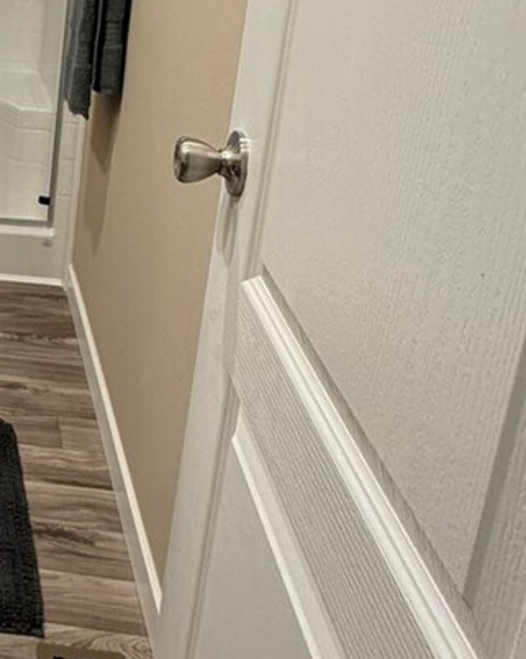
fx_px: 955
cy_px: 97
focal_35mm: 49
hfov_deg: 25.2
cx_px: -213
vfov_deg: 36.3
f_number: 2.2
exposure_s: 1/120
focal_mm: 2.22
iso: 250
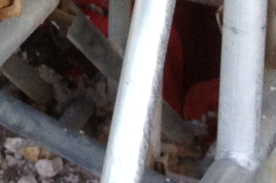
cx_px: -16
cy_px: -387
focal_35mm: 221
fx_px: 1693
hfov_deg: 9.2
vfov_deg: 5.7
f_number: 2.4
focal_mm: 4.28
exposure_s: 1/120
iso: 80
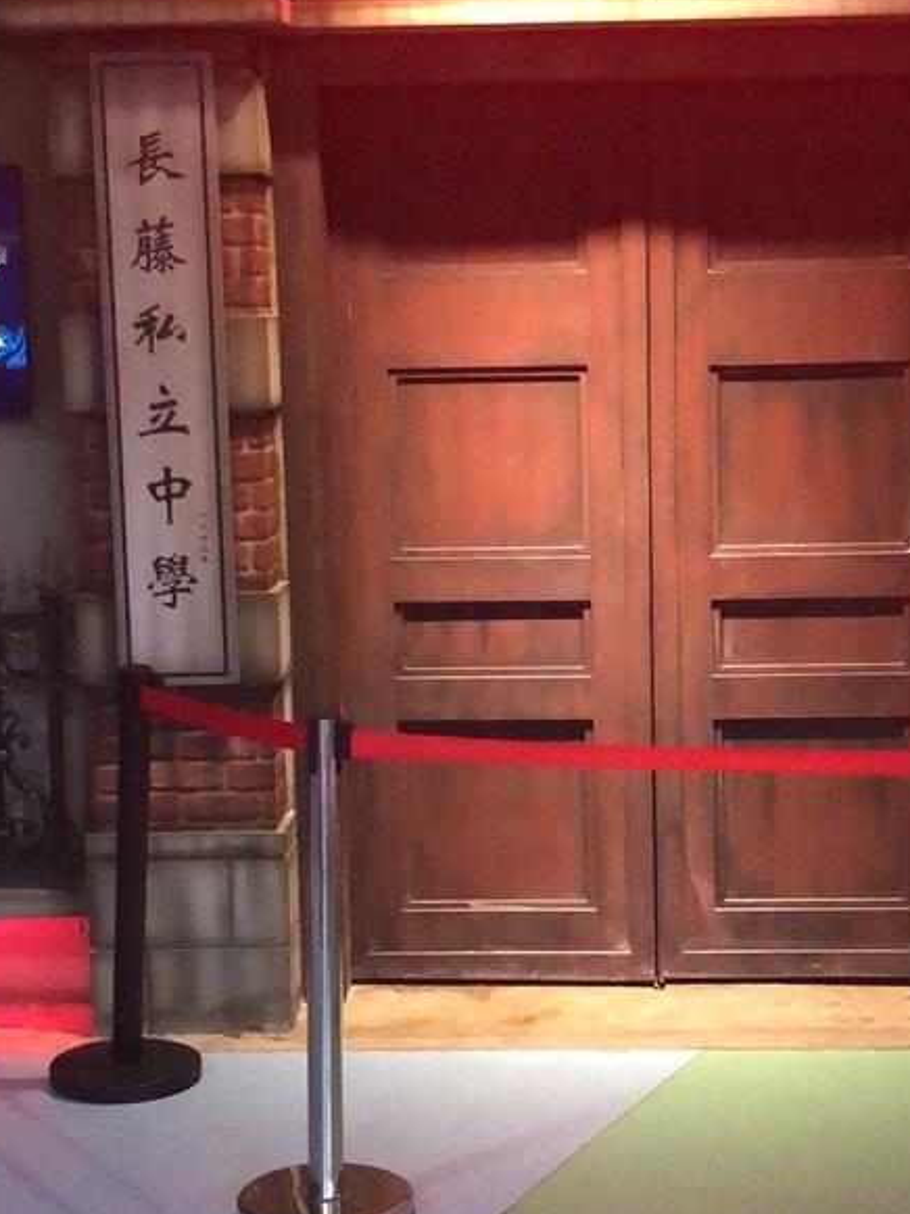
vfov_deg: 17.8
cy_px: 311
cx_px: 589
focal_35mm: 110
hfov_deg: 13.4
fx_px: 3858
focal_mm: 3.99
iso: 640
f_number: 1.8
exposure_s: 1/50
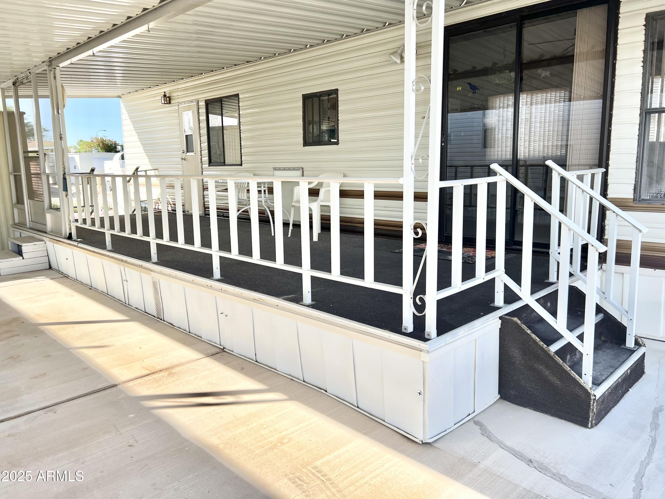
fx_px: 499
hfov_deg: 67.3
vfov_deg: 53.1
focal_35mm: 26
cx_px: 332
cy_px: 250
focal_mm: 5.7
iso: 50
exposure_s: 1/1377
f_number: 1.5
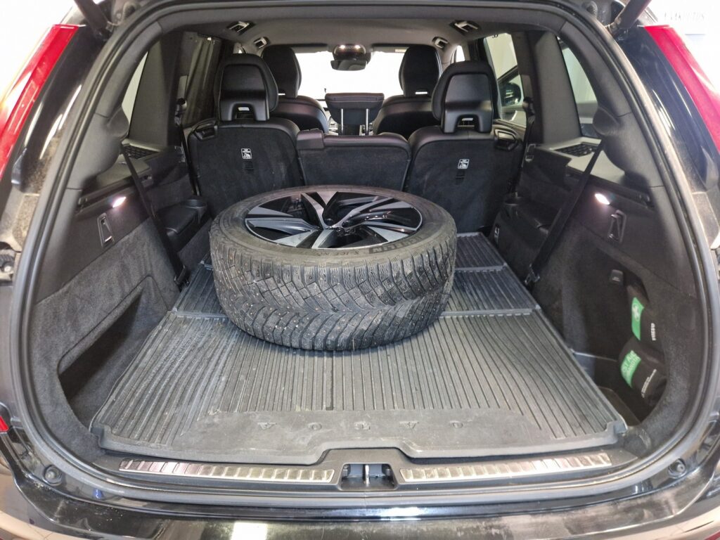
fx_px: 478
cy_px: 270
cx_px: 360
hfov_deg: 73.9
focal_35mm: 23
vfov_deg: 58.9
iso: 640
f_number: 1.8
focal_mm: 5.4
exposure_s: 1/50
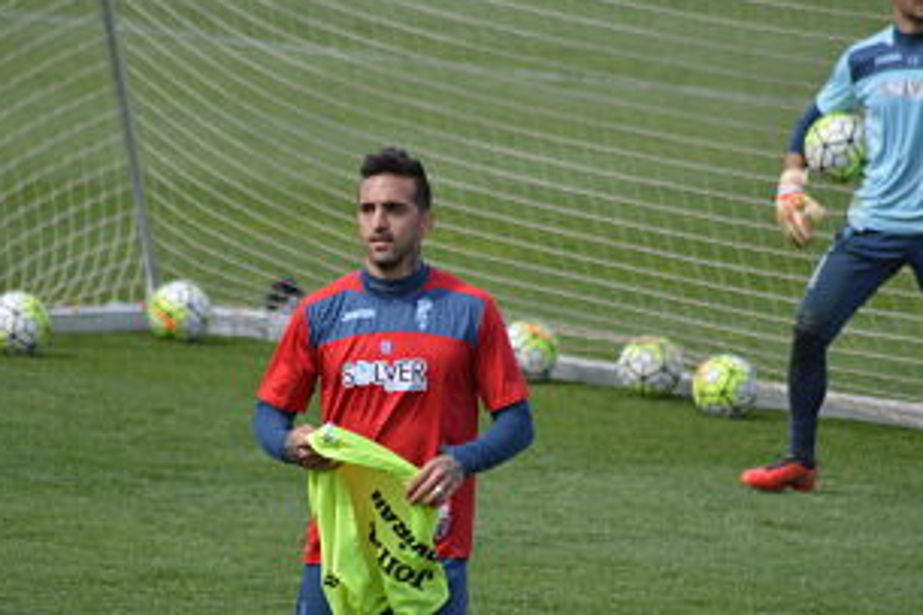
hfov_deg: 3.5
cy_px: 388
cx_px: 442
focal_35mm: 591
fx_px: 15144
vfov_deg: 2.3
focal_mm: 300
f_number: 5.6
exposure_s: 1/1600
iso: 400
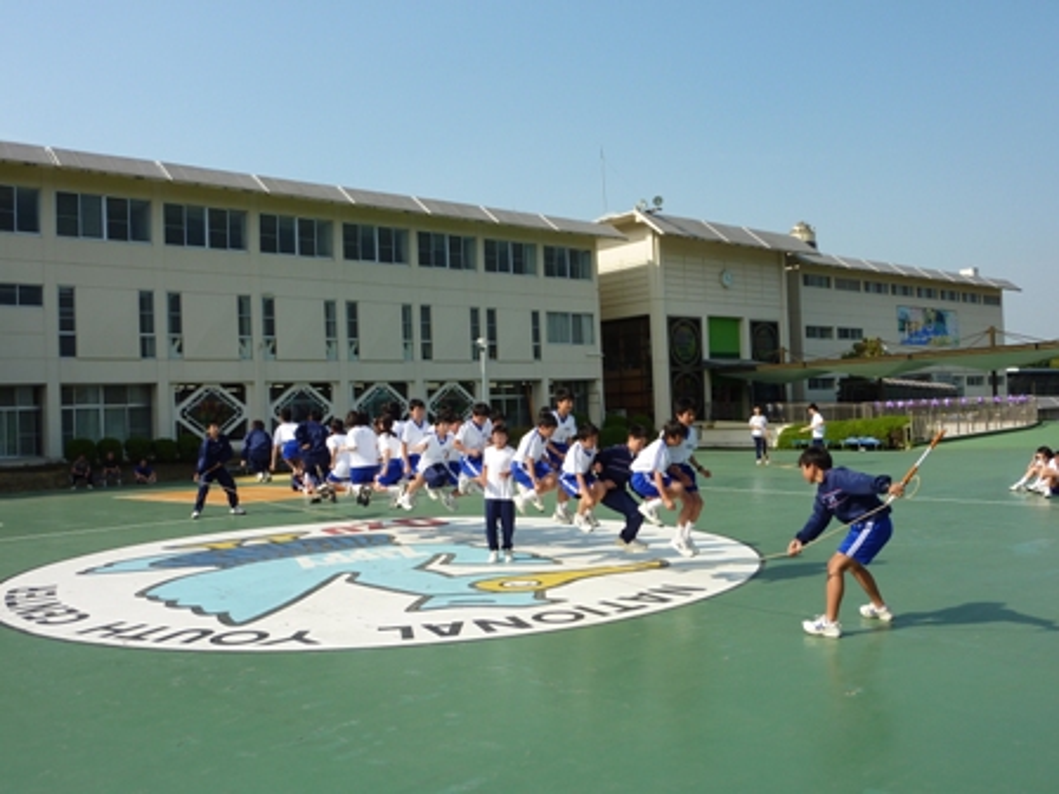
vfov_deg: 46.8
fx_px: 918
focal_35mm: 30
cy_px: 397
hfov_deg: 60.0
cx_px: 530
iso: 80
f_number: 4.5
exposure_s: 1/640
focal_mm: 5
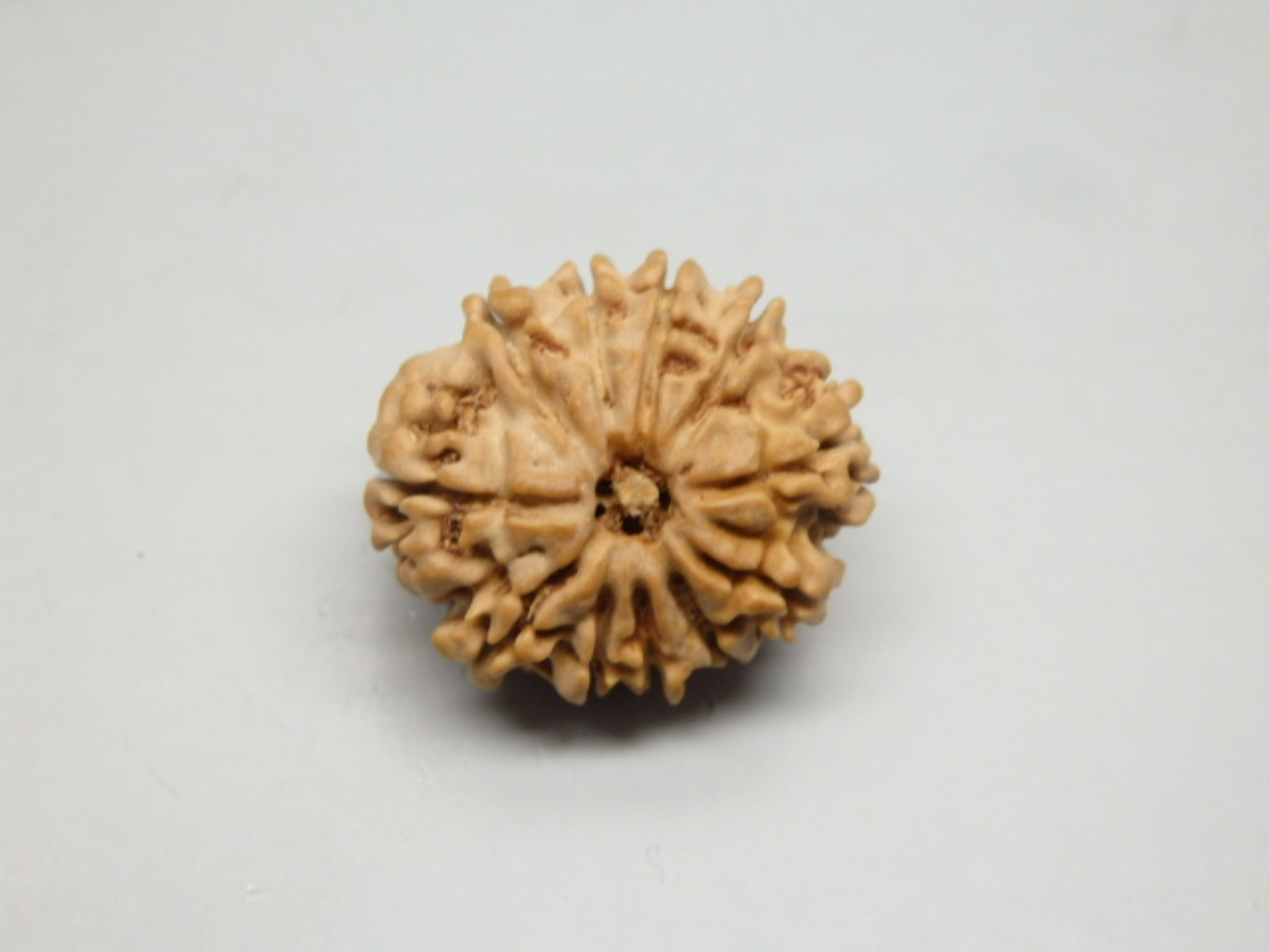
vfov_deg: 22.3
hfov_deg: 29.4
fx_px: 2421
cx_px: 635
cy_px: 476
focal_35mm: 66
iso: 320
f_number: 4.4
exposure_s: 1/100
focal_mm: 11.9
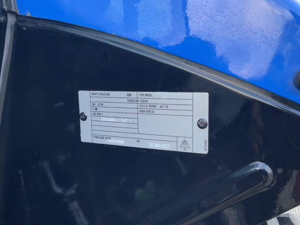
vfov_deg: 39.6
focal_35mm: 36
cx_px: 155
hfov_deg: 51.3
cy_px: 122
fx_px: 312
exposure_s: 1/66
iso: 64
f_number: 1.8
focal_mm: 3
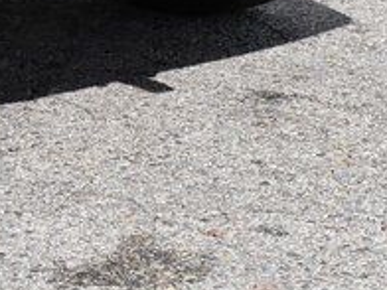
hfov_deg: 8.3
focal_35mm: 230
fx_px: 2571
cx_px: -306
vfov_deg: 6.3
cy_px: -282
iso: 200
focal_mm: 22
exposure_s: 1/400
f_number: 9
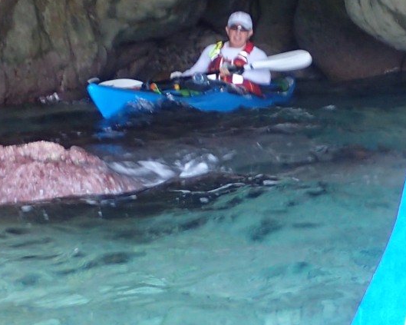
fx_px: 1526
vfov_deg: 12.1
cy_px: 61
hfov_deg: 15.1
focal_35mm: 127
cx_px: 250
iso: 200
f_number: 2.9
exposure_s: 1/40
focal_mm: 7.86
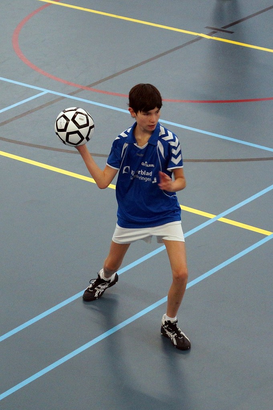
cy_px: 205
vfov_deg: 27.0
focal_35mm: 75
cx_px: 136
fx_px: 855
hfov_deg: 18.2
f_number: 4
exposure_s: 1/200
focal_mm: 50
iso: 1000
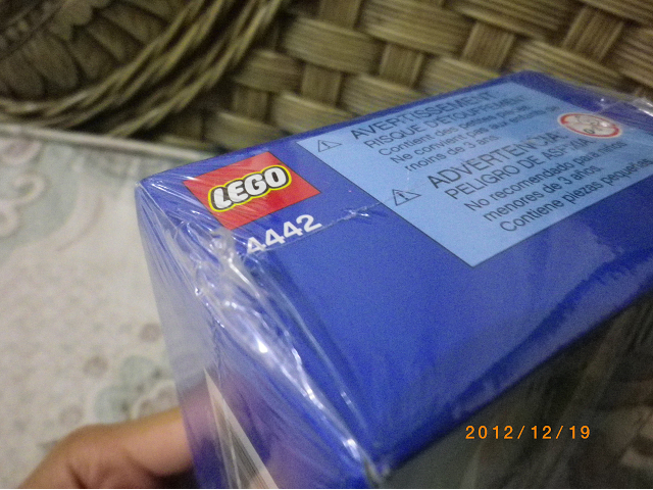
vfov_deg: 49.7
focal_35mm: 28
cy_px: 245
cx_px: 326
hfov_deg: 63.4
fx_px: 528
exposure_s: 1/25
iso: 800
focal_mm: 5
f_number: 3.2
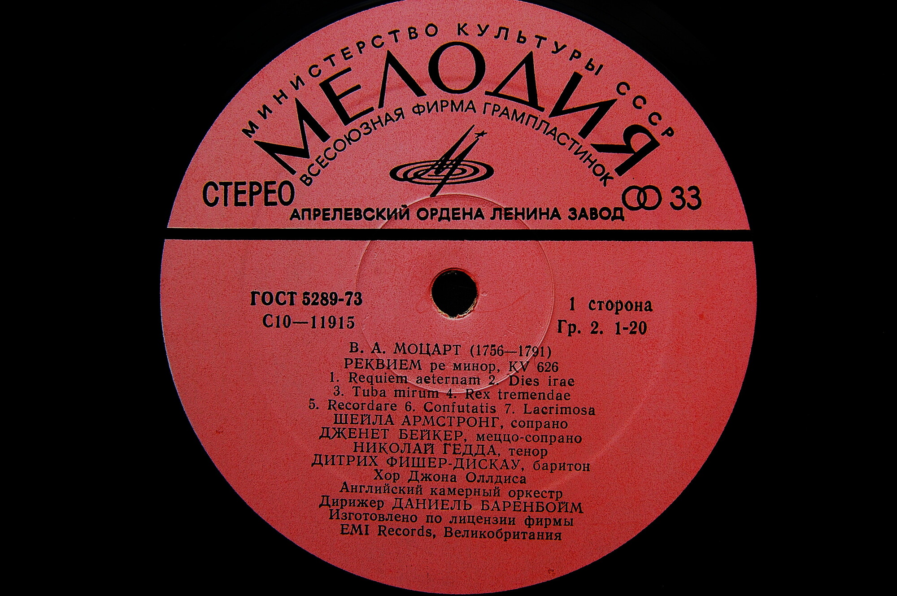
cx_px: 448
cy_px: 298
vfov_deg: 25.7
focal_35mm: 52
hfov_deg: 37.9
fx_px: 1307
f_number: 5.6
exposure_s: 1/125
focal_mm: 35
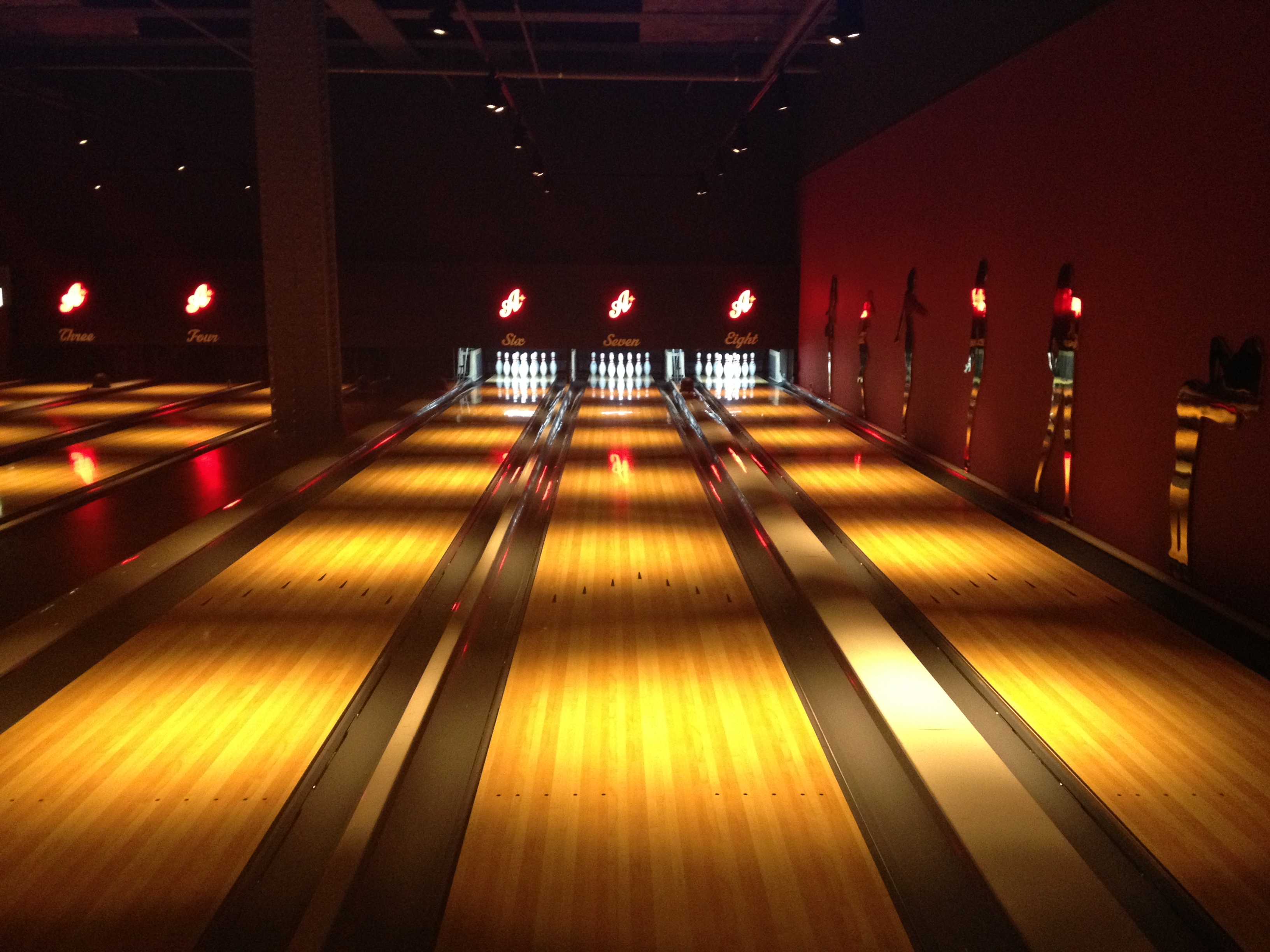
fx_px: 1284
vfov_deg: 40.7
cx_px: 635
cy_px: 476
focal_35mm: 35
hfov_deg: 52.6
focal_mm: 4.28
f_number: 2.4
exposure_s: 1/20
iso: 320
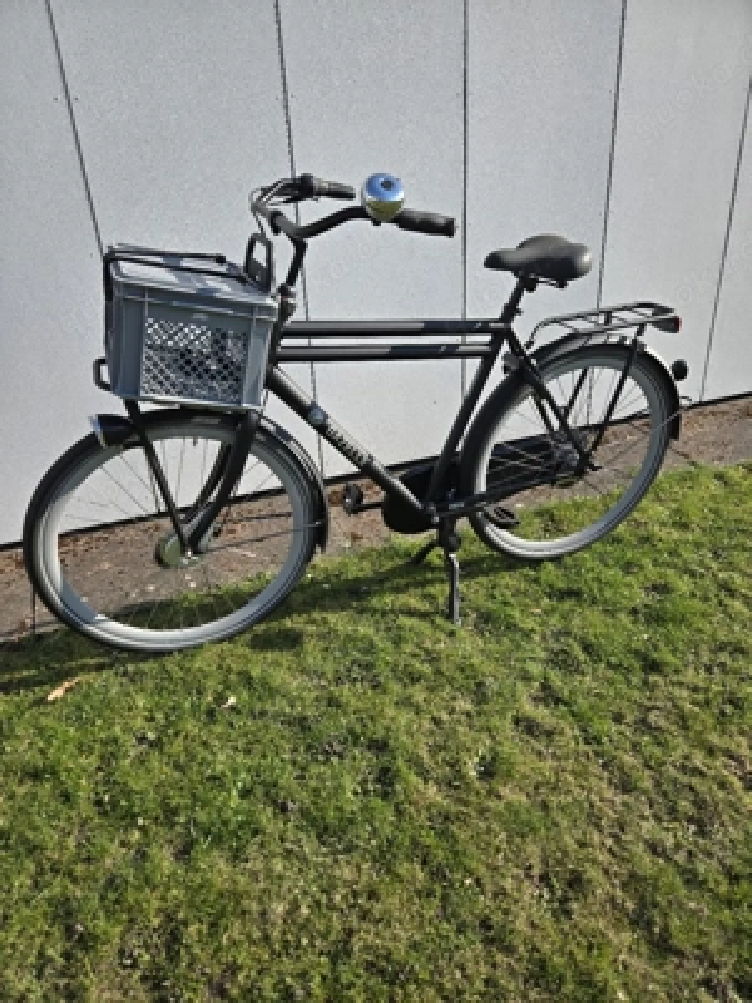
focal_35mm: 23
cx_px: 376
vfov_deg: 73.9
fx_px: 666
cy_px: 502
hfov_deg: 58.9
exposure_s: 1/3333
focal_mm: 5.4
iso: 50
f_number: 1.8
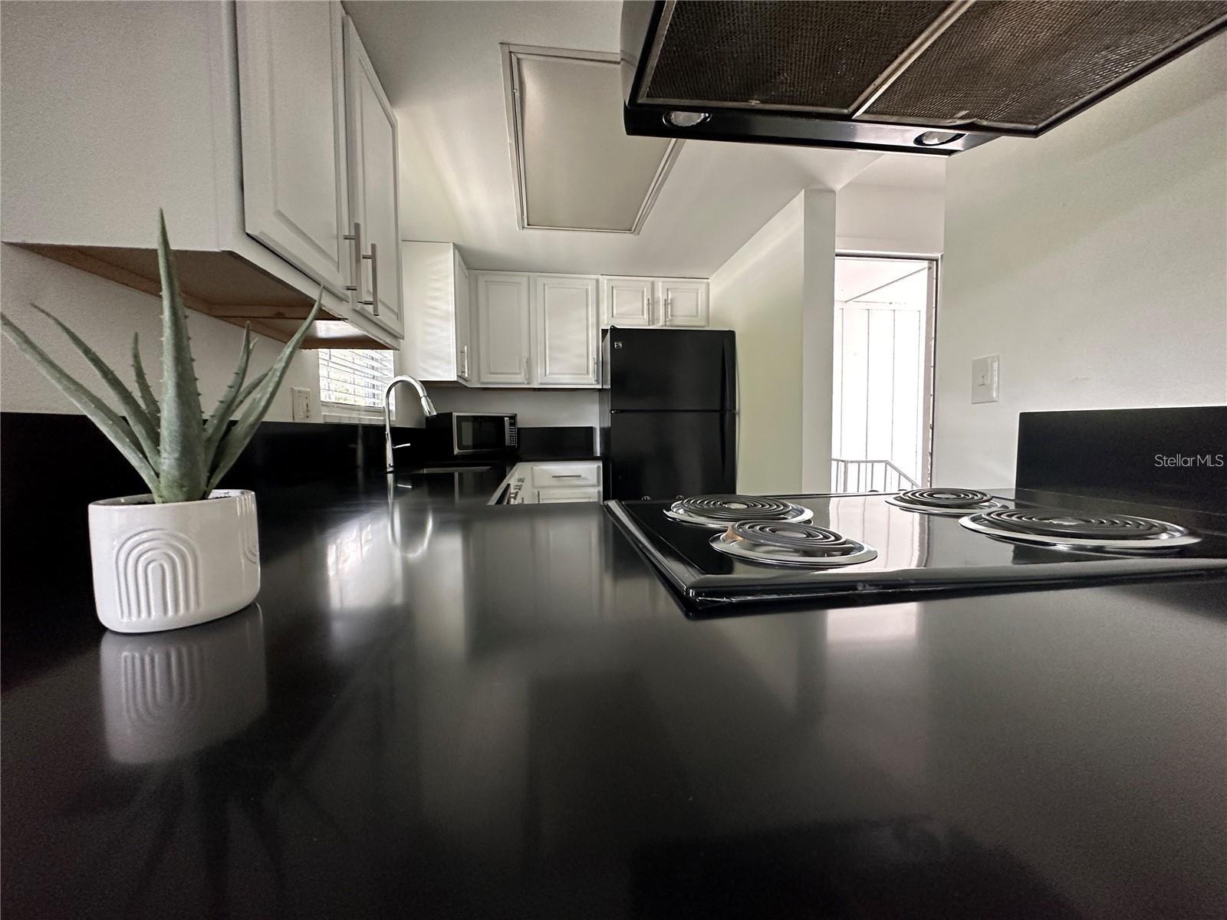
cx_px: 614
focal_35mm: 14
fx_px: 496
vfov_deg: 85.7
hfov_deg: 102.1
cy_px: 460
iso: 320
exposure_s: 1/64
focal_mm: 2.22
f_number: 2.2
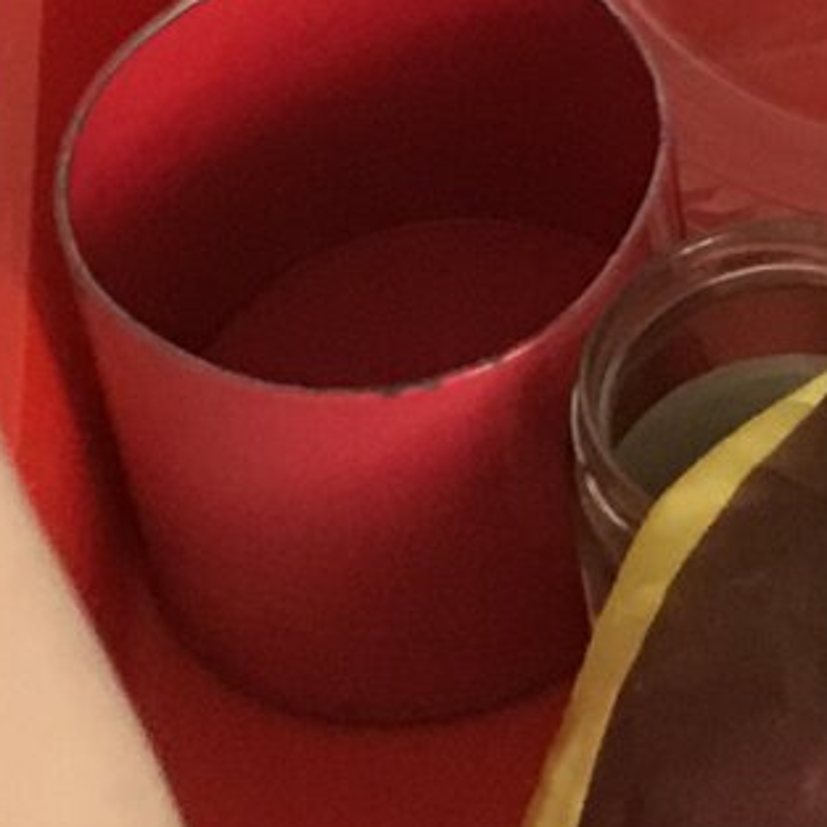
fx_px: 4838
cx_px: 1237
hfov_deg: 9.5
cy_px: -954
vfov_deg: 9.1
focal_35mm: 179
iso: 125
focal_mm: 3.3
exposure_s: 1/33
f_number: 2.4
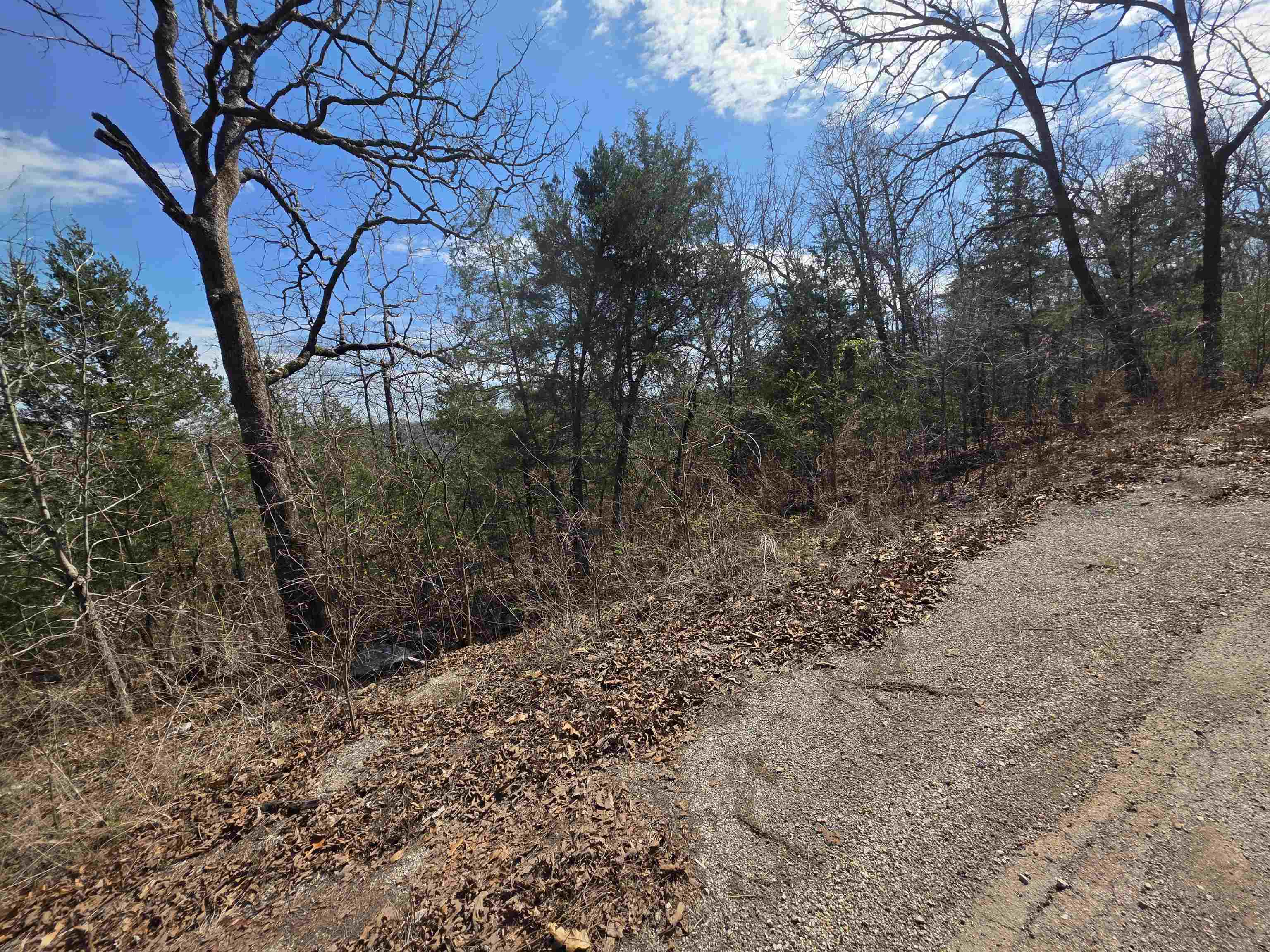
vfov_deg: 89.9
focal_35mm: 13
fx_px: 477
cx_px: 635
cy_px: 476
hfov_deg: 106.2
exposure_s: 1/1849
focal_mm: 2.2
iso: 40
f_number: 1.9
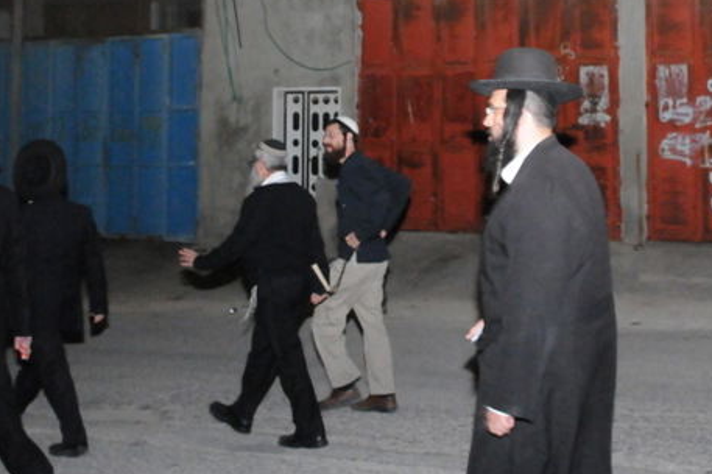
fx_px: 1129
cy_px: 36
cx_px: 371
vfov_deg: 23.0
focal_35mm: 57
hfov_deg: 35.0
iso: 3200
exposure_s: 1/50
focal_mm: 17
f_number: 5
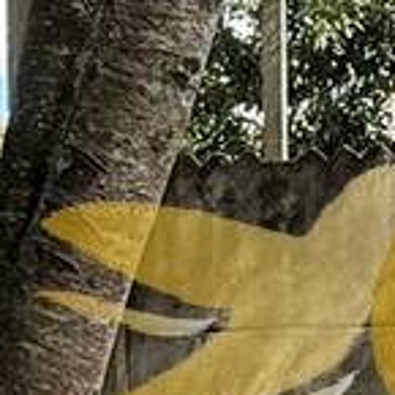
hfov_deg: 13.9
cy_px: 381
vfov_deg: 14.0
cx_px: 409
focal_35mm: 123
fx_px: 1588
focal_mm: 2.22
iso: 64
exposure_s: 1/148
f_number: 2.2
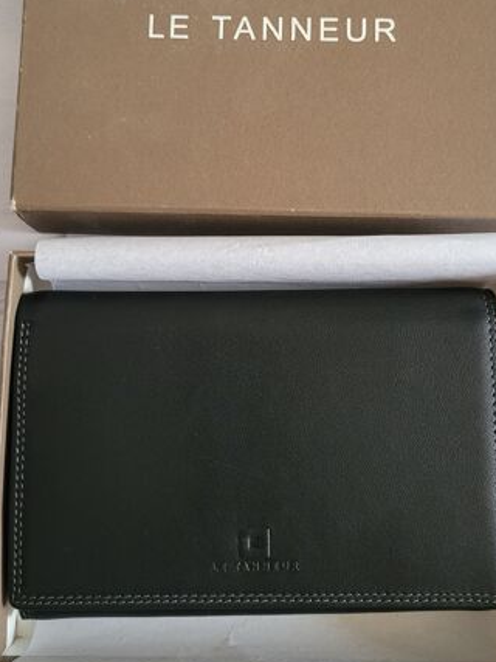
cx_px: 262
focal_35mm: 39
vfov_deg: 47.8
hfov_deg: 36.8
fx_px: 745
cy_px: 287
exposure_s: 1/50
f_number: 1.8
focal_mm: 5.4
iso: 500
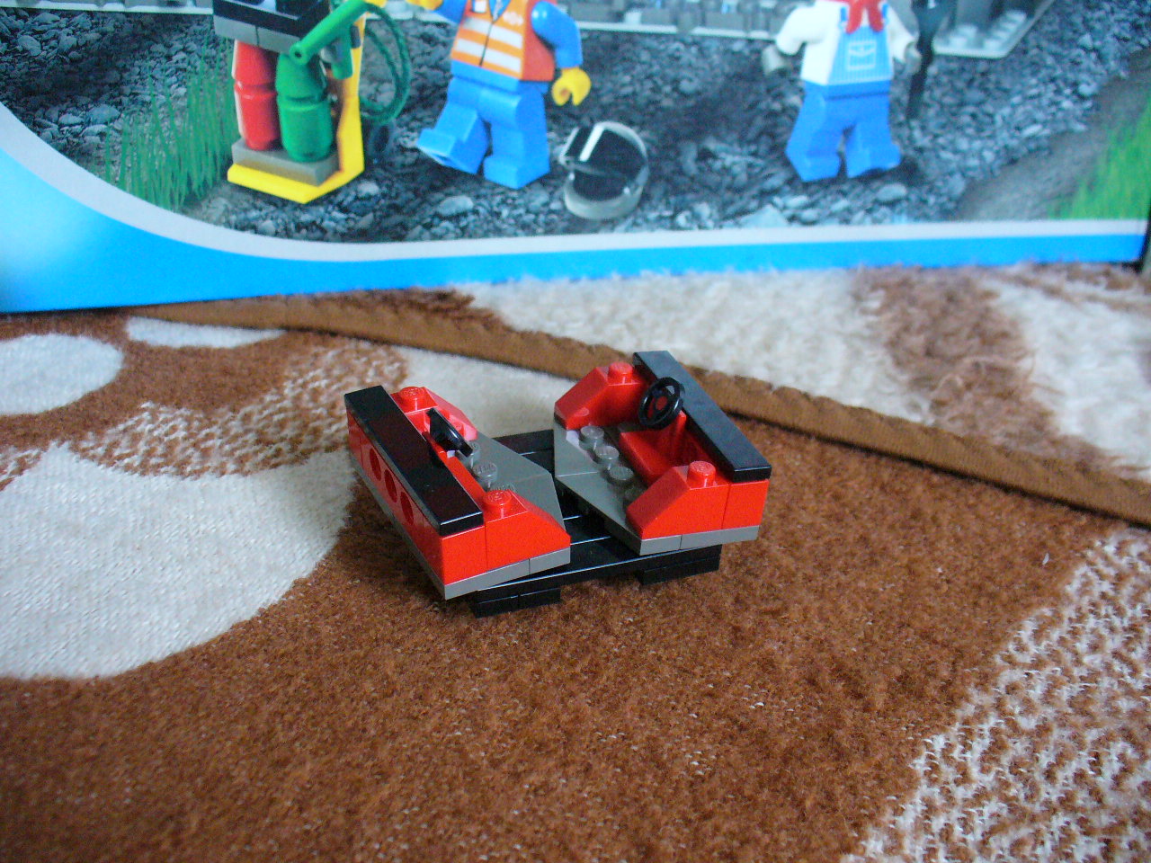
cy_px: 432
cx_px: 576
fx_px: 1230
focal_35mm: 37
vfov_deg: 38.7
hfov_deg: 50.1
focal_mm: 6.1
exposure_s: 1/30
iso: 400
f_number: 2.8
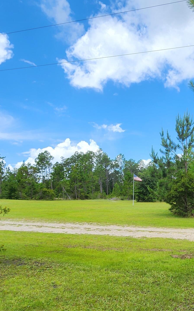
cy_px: 184
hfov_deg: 40.9
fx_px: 245
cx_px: 162
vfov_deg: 64.1
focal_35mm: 29
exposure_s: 1/1472
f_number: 2.2
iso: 50
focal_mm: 2.2
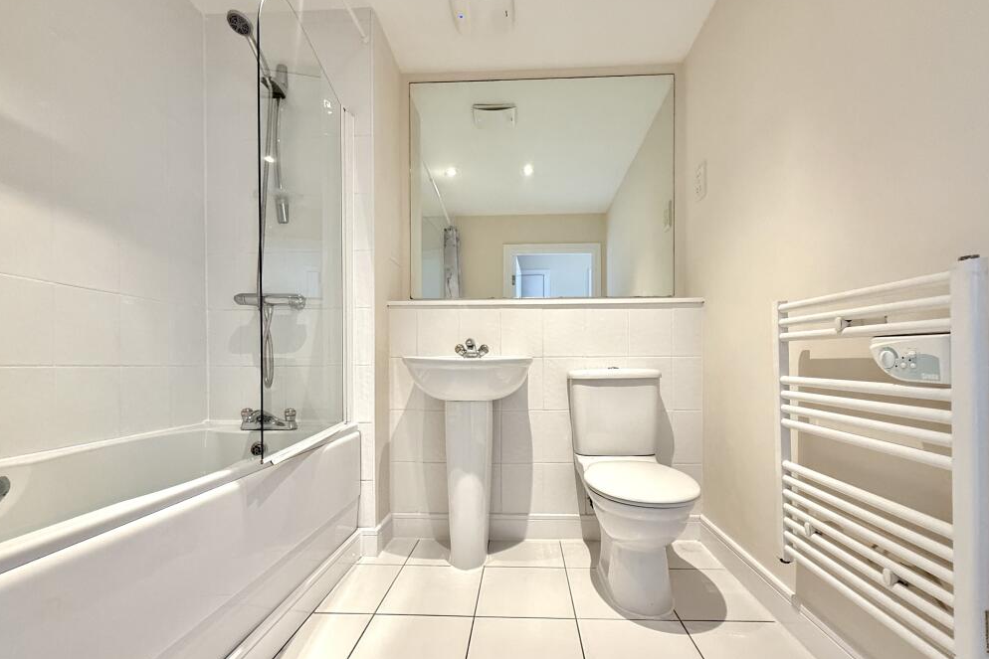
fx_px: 412
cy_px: 368
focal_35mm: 15
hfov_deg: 100.4
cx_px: 502
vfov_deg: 77.0
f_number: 2.2
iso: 250
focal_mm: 2.22
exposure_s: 1/50
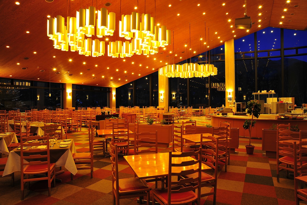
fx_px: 205
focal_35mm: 24
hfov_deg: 73.8
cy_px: 102
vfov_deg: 53.1
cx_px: 154
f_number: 14
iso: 125
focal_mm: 24
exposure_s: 15
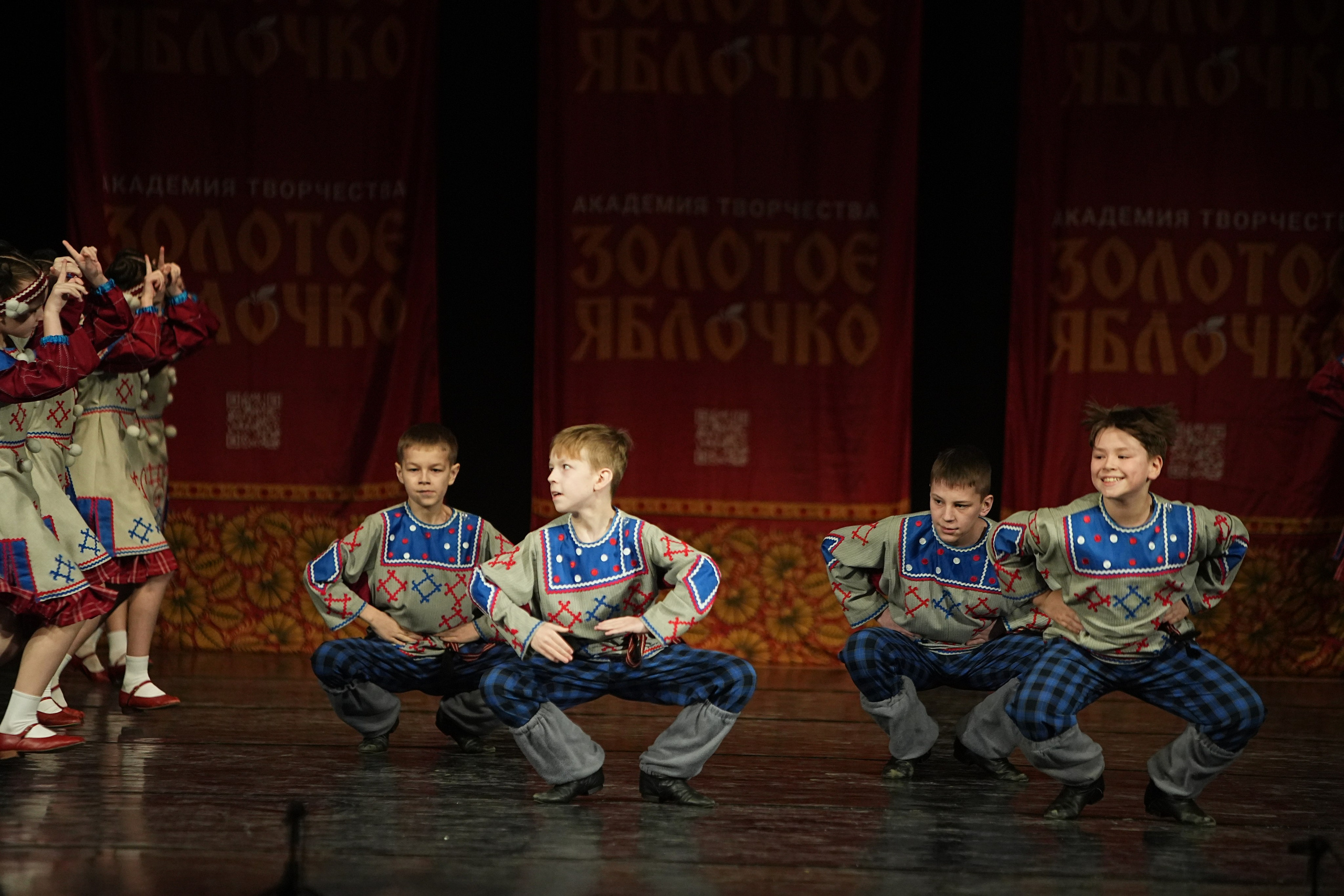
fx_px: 6533
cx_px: 672
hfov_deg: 11.7
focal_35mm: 175
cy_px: 448
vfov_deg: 7.8
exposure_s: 1/500
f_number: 2.8
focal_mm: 175
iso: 4000
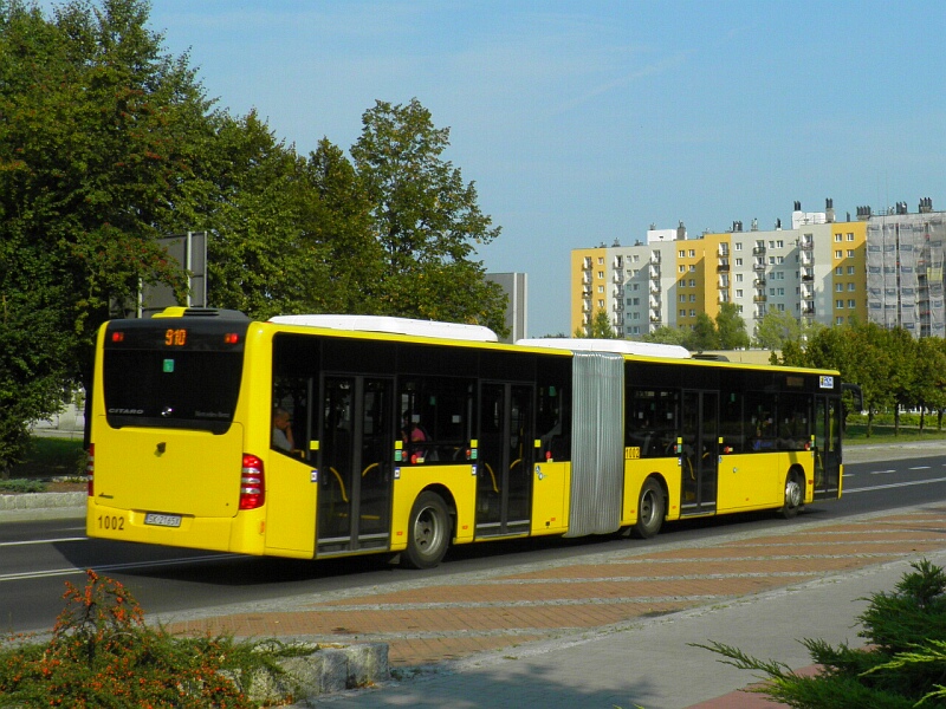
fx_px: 956
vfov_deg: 40.7
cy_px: 354
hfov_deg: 52.6
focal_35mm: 35
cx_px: 473
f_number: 5.5
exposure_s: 1/320
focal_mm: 6.3
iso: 50
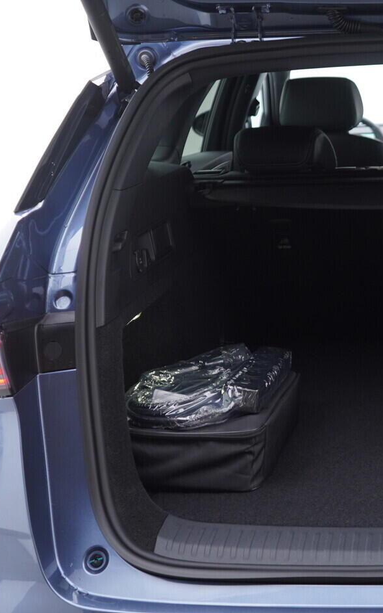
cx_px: 426
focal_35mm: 56
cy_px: 302
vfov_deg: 36.3
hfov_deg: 21.9
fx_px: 935
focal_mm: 24
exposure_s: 1/40
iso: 160
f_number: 2.8
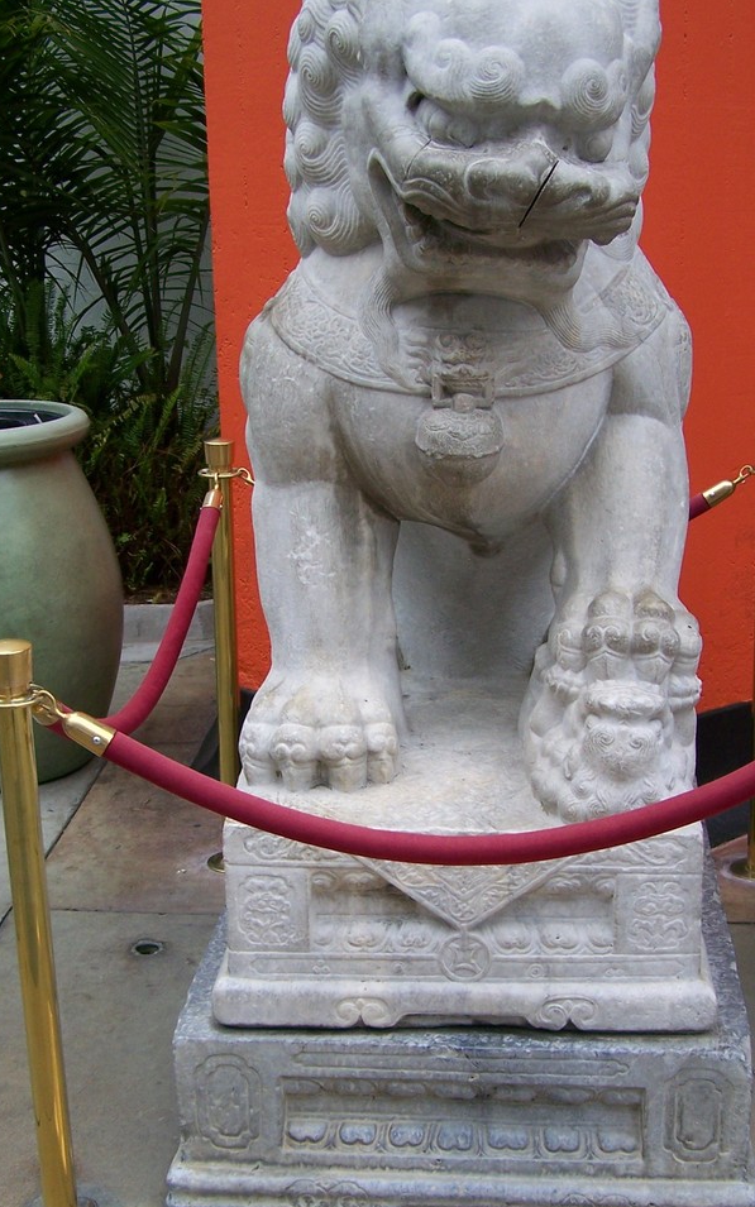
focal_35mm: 54
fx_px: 1778
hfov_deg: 24.0
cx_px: 391
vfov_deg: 37.5
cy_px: 680
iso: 80
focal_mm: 6.3
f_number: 2.8
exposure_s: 1/400
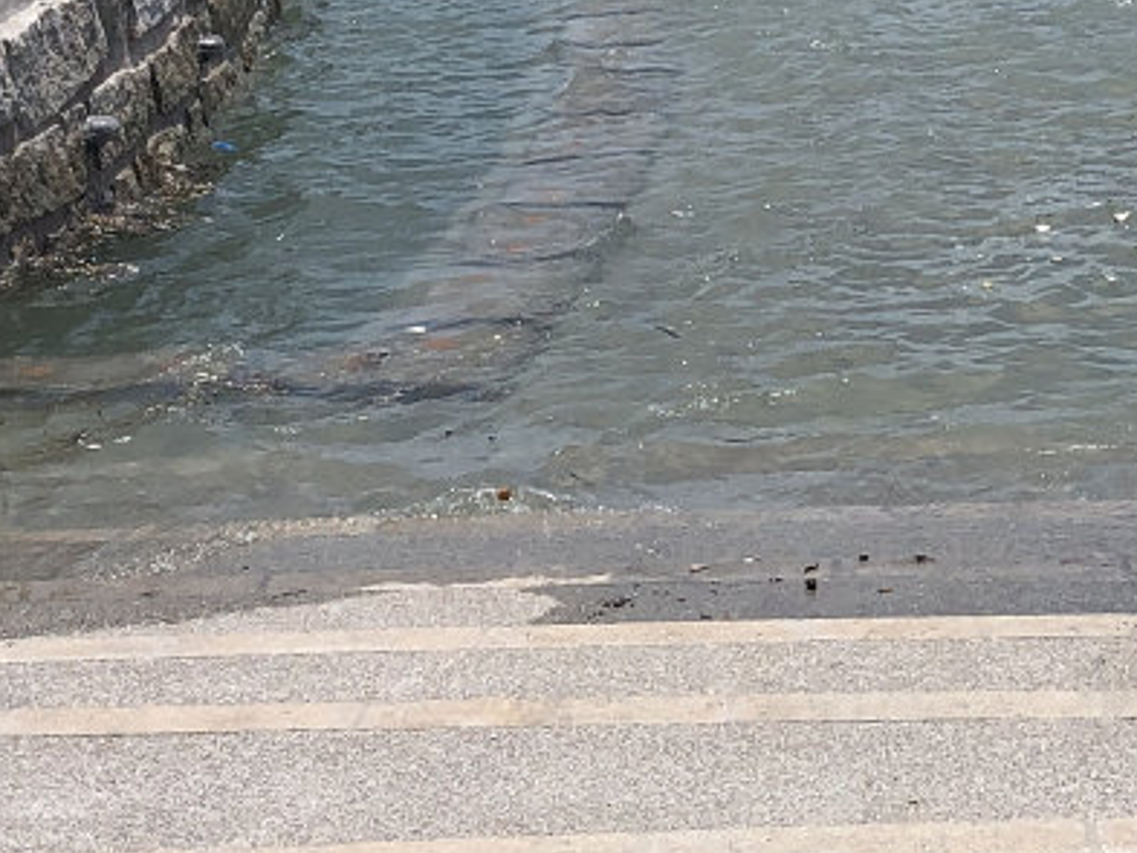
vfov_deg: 12.5
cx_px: 738
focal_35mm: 114
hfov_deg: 17.2
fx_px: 3746
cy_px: -292
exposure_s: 1/4000
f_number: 1.8
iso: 25
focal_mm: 4
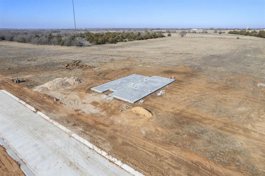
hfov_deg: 78.6
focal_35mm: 22
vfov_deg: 57.2
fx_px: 162
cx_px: 132
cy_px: 88
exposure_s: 1/2500
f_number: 2.8
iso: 110
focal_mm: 8.38
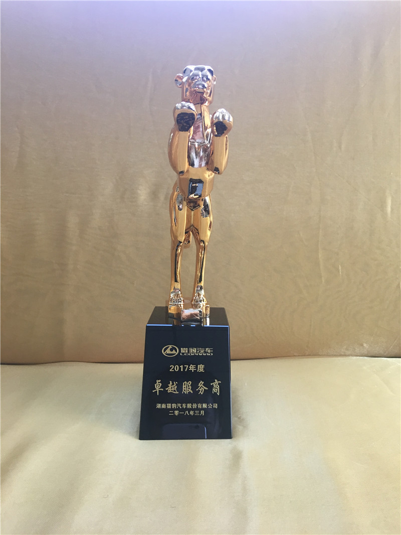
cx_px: 200
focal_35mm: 29
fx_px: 448
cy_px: 268
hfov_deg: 48.2
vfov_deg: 61.6
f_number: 2.2
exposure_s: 1/33
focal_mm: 4.15
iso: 50
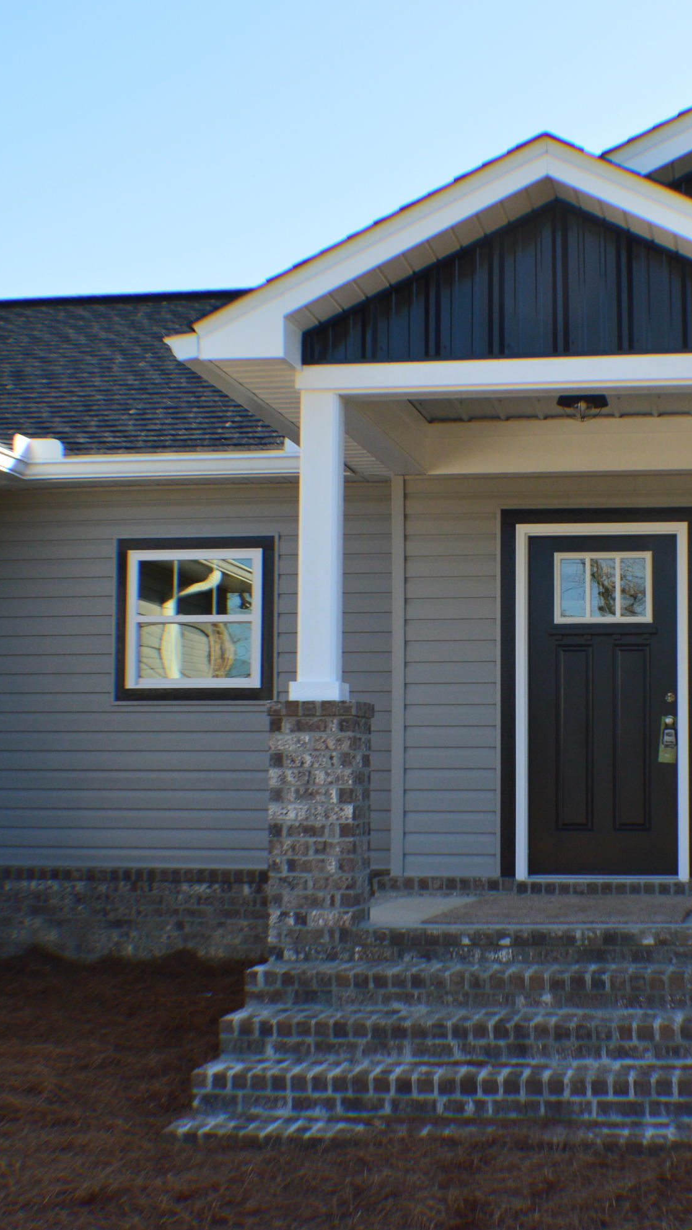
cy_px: 613
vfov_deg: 30.7
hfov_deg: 17.3
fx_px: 2243
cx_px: 585
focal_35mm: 69
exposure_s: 1/160
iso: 400
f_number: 9
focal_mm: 29
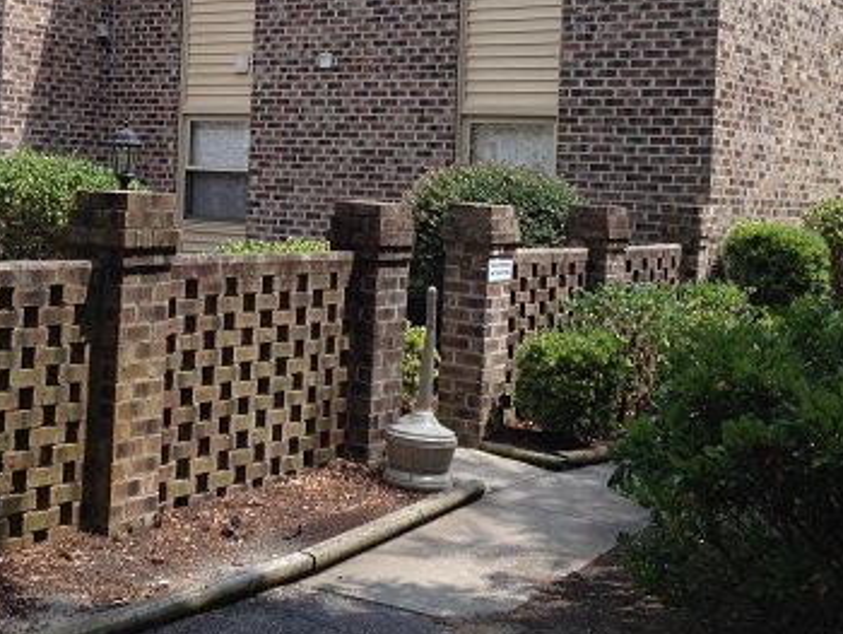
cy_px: 162
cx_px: 313
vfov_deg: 24.2
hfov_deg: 32.0
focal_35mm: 60
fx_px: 1462
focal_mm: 4.28
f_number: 2.4
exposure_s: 1/812
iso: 50
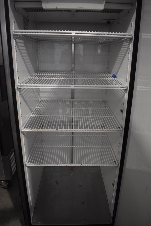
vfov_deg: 67.3
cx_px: 76
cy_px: 113
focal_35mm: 27
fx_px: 170
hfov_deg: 48.0
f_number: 3.5
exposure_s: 1/125
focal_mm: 18
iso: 2200
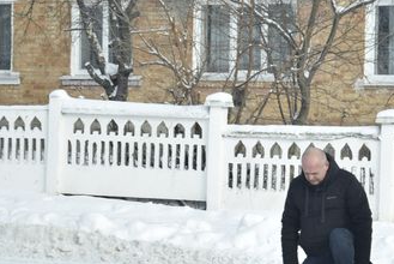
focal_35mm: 188
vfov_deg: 7.3
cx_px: 425
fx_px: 2061
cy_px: 221
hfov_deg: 10.8
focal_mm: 55
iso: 200
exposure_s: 1/640
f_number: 5.6
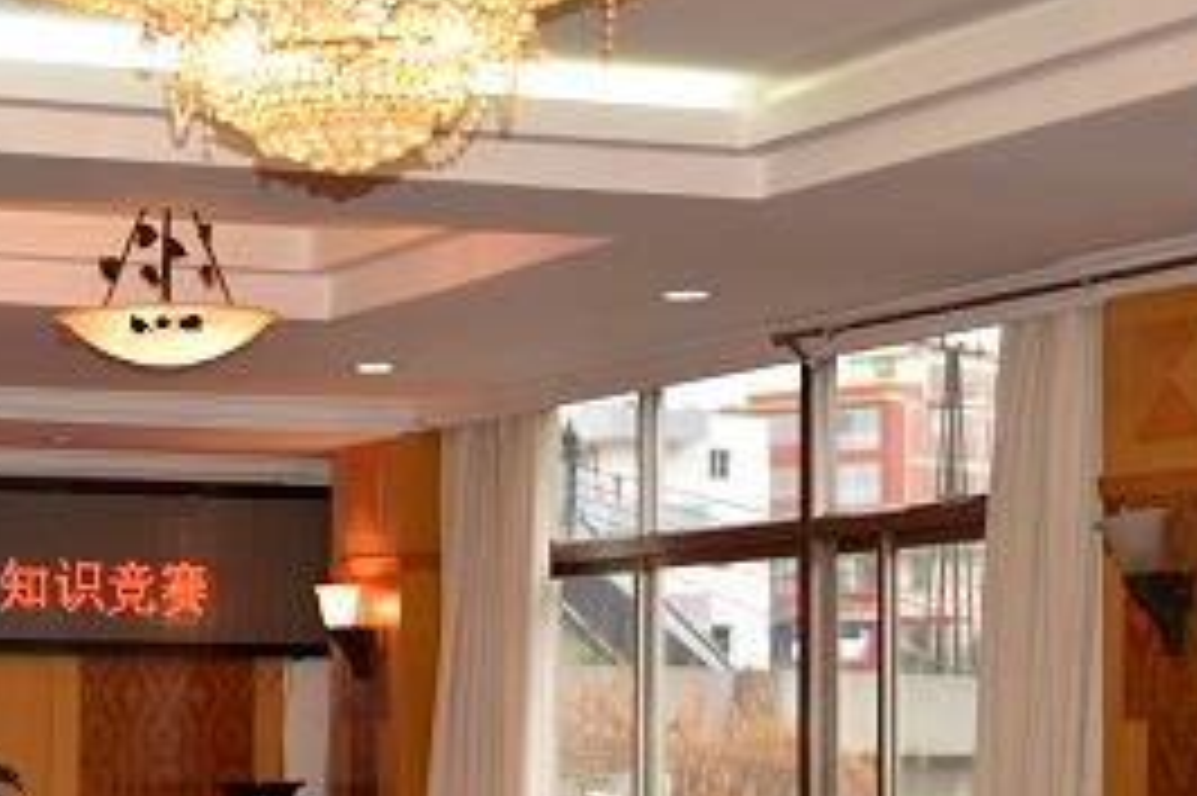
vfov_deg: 14.0
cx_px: -90
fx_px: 3223
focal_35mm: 97
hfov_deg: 20.2
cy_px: 641
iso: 100
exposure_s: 1/60
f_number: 2.8
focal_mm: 38
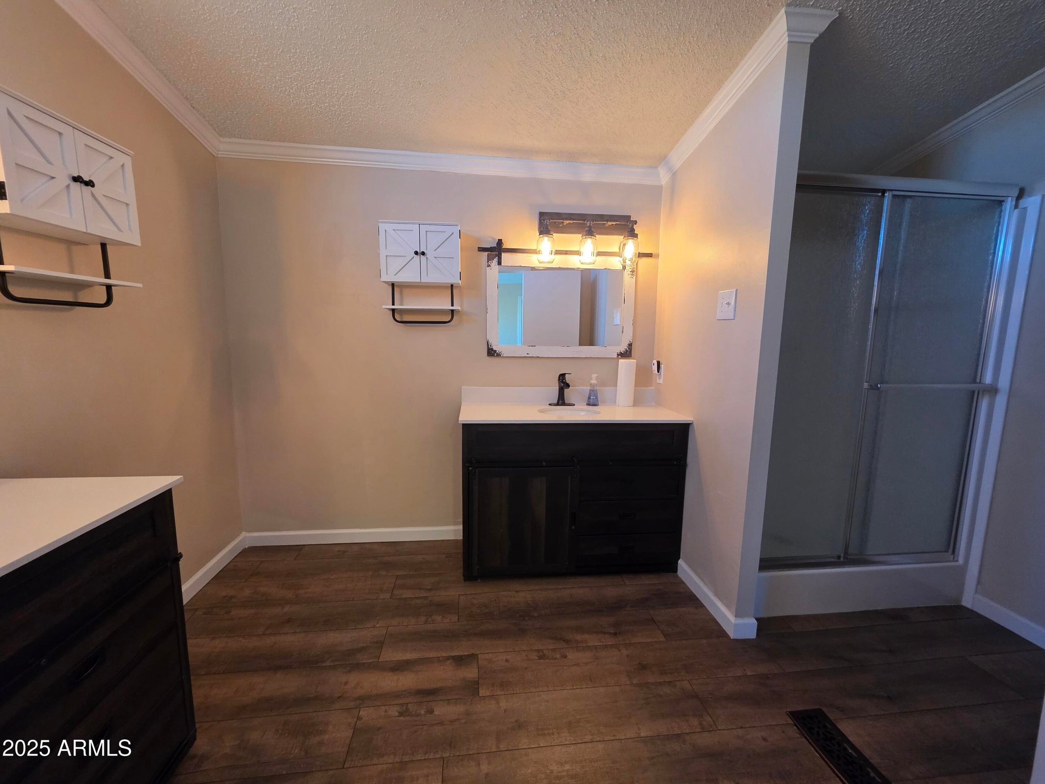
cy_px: 392
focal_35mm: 13
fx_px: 392
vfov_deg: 89.9
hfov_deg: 106.2
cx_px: 522
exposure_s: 1/60
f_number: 1.9
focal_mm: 2.2
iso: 250
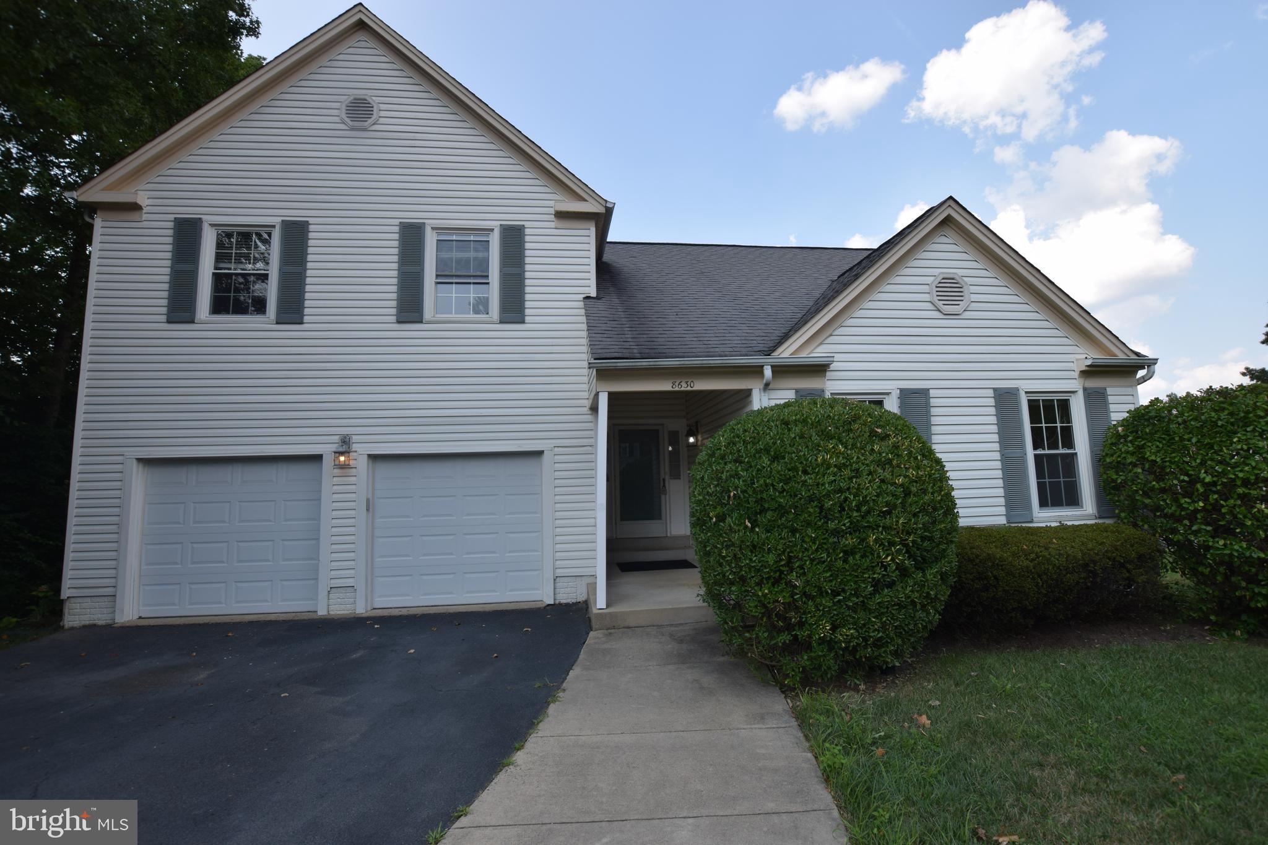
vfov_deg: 77.3
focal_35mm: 15
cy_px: 422
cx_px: 634
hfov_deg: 100.4
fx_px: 528
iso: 200
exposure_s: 1/320
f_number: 8
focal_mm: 10
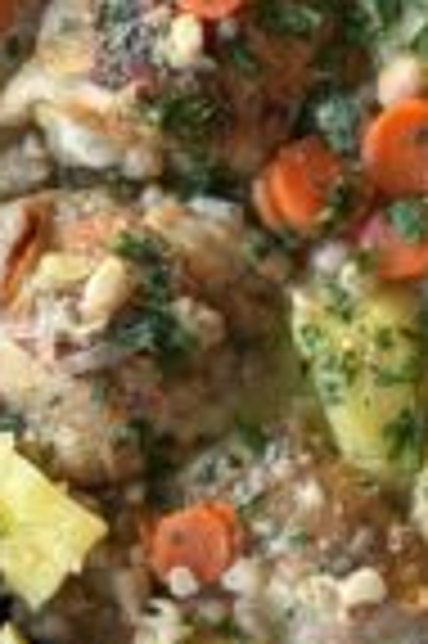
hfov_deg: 11.3
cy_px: 261
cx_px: 383
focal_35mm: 120
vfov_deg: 17.1
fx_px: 2145
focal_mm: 6.76
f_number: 1.78
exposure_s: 1/82
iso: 100
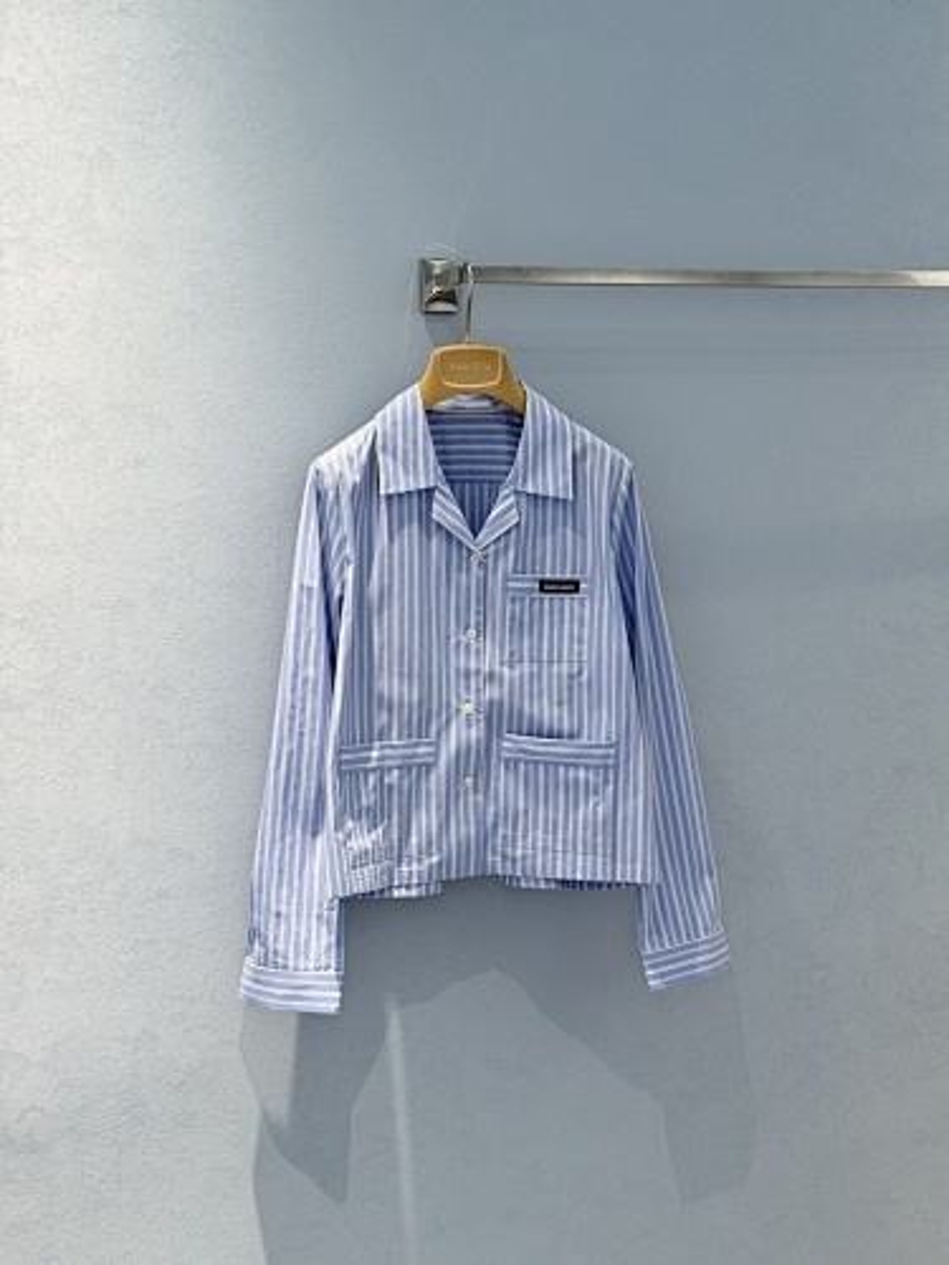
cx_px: 474
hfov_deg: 30.3
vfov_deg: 39.7
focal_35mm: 48
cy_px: 632
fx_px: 1755
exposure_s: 1/122
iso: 64
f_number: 1.78
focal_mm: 6.76
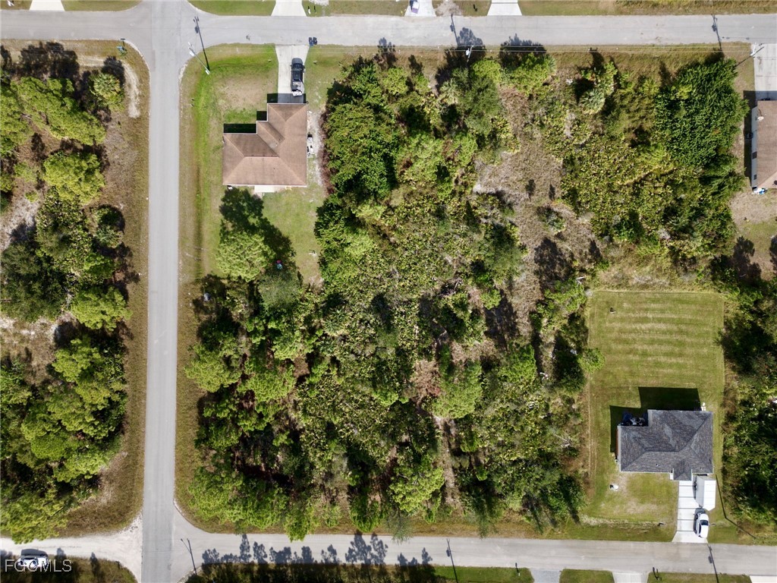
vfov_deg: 56.8
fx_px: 539
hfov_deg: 71.6
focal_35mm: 24
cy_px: 292
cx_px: 388
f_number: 1.7
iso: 100
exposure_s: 1/2500
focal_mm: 6.72
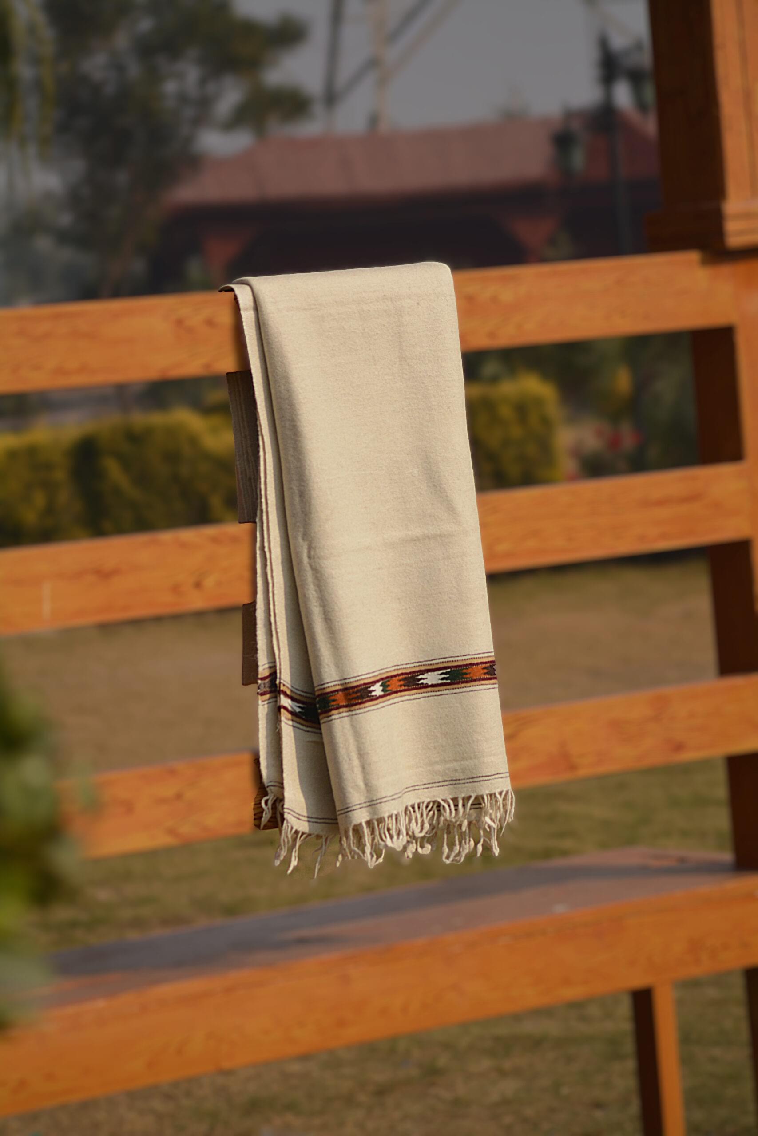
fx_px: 4073
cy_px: 568
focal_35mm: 129
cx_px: 379
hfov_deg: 10.6
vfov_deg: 15.9
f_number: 4
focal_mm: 86
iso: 200
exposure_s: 1/2500
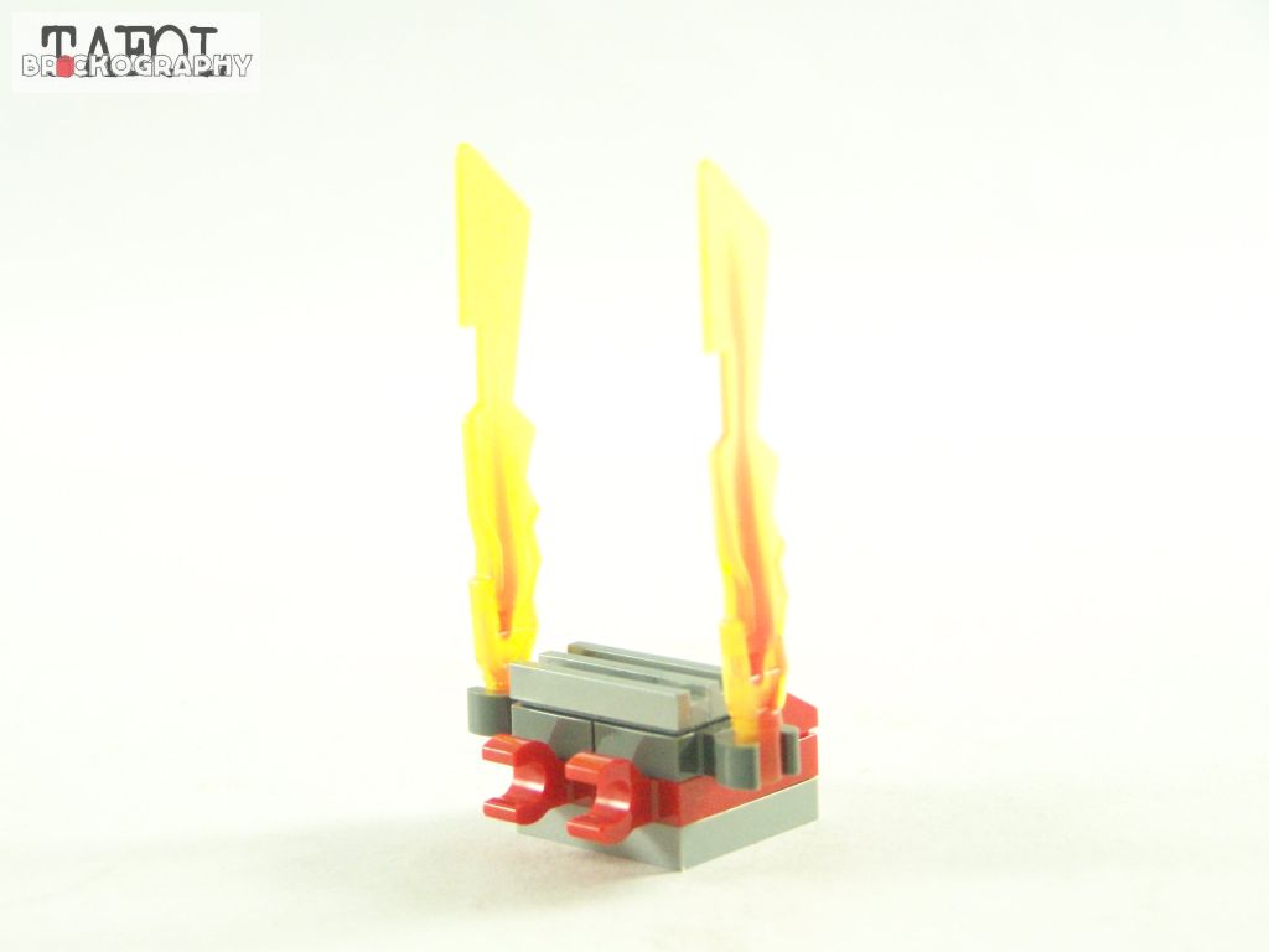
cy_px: 476
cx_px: 634
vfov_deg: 14.1
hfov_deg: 18.7
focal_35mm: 105
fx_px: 3849
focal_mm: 17.5
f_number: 3.2
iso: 400
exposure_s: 1/60
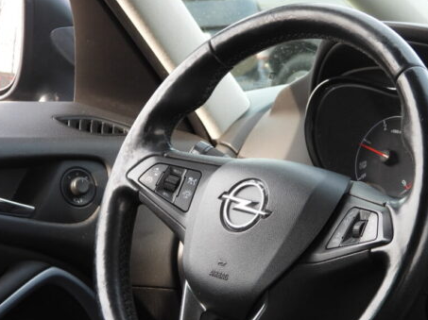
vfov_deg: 12.5
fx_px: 1458
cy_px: 221
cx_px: 265
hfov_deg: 16.7
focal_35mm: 118
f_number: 3.5
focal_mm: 13.5
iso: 100
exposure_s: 1/80
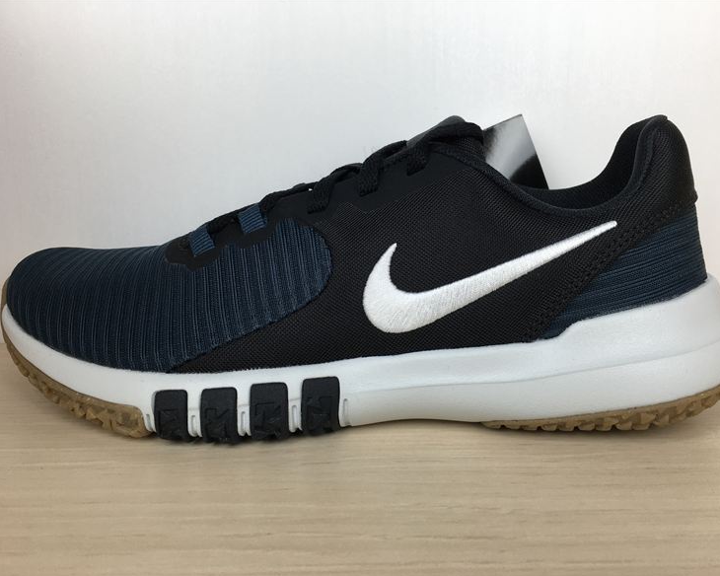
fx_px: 661
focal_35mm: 31
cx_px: 377
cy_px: 292
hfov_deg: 57.2
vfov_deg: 47.1
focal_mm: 4.15
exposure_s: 1/120
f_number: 2.2
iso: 32
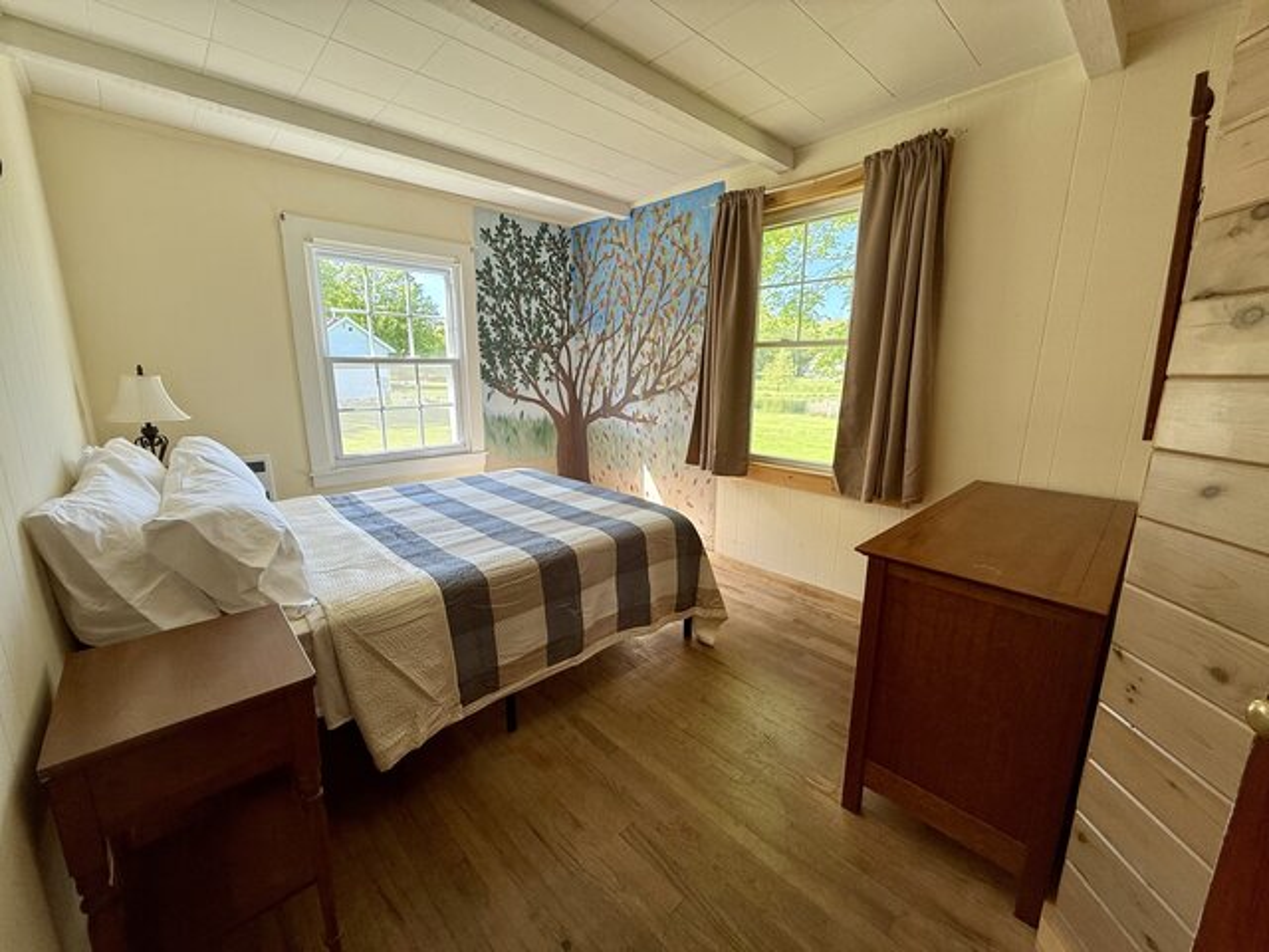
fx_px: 513
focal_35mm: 14
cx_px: 634
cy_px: 476
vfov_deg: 85.7
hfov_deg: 102.1
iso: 64
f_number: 2.2
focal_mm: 2.22
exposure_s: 1/121
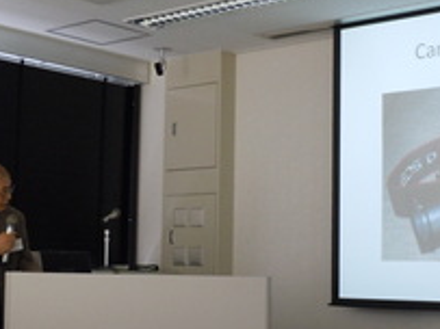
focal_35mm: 77
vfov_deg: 19.1
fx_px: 978
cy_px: 188
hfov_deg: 25.3
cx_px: 230
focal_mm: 6.9
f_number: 4.3
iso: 400
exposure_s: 1/13
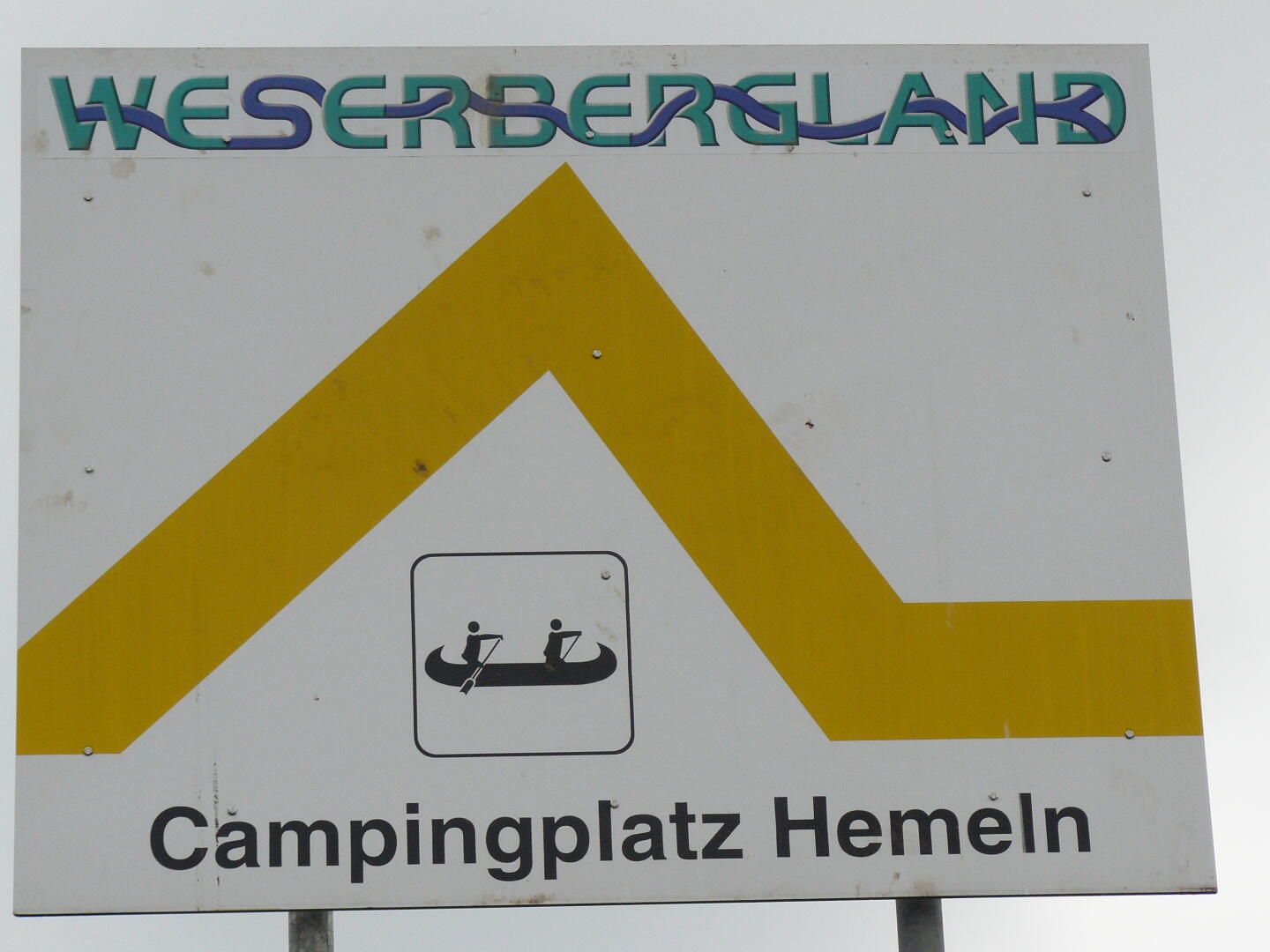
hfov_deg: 13.7
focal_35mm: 144
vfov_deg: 10.3
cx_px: 635
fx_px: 5283
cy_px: 476
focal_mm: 24.1
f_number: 4
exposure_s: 1/160
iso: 200
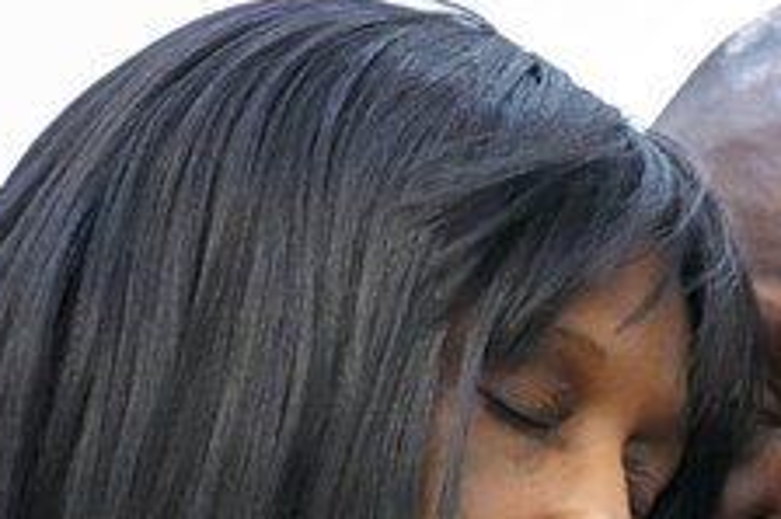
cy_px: 472
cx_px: 617
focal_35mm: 685
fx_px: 14849
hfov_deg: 3.0
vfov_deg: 2.0
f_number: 2.8
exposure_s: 1/250
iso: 12800
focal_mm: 200
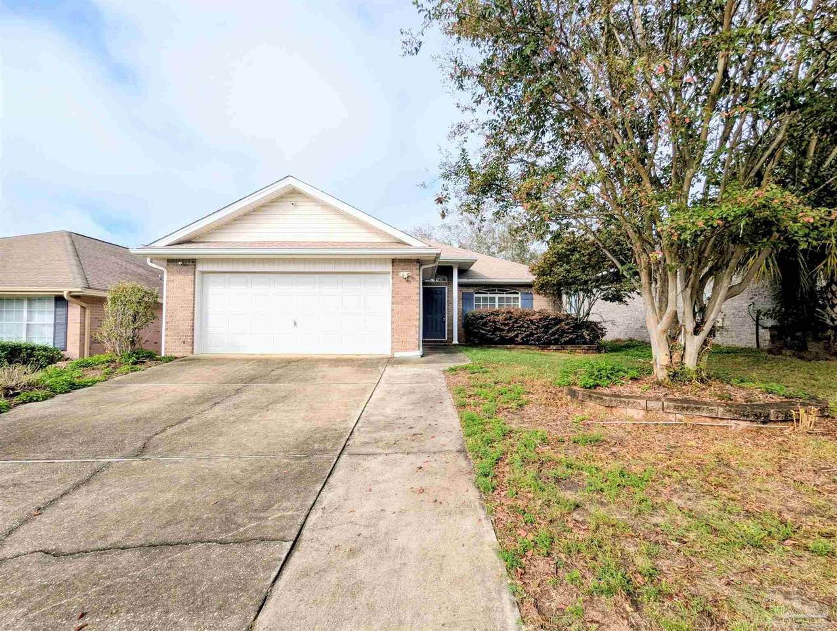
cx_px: 418
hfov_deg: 94.4
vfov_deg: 78.2
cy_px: 316
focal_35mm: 16
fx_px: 387
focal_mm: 2.35
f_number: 2.2
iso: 50
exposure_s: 1/1081
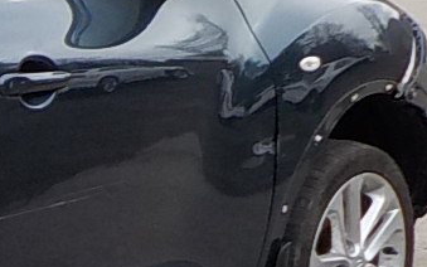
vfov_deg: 8.7
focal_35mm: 150
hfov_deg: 12.6
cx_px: -372
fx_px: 1746
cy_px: 184
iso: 125
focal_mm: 4.1
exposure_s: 1/200
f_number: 3.3
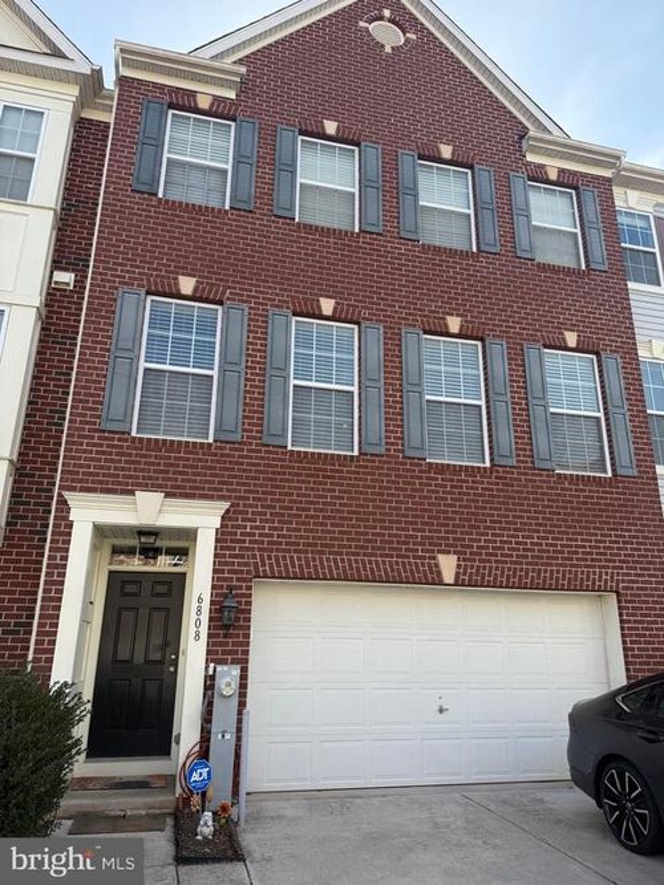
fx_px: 614
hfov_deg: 56.8
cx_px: 332
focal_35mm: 24
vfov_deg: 71.6
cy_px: 442
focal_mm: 6.76
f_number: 1.78
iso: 100
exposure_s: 1/1855
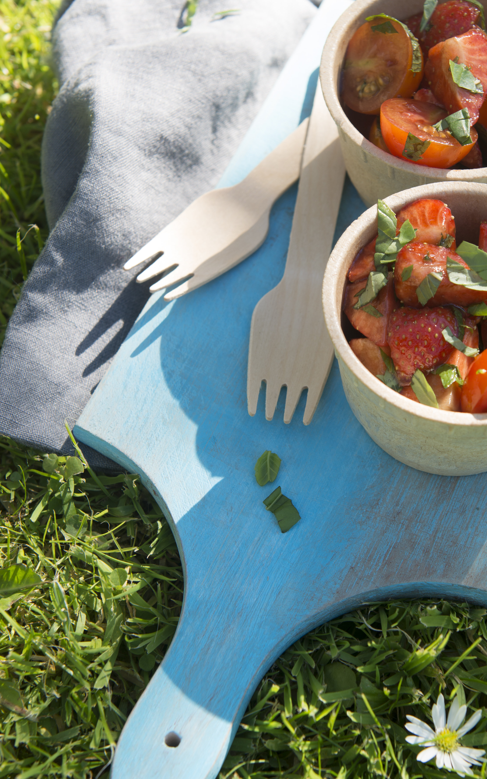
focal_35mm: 84
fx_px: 1783
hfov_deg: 15.5
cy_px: 348
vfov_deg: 24.6
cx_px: 379
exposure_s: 1/125
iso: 100
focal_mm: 50
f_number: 5.6
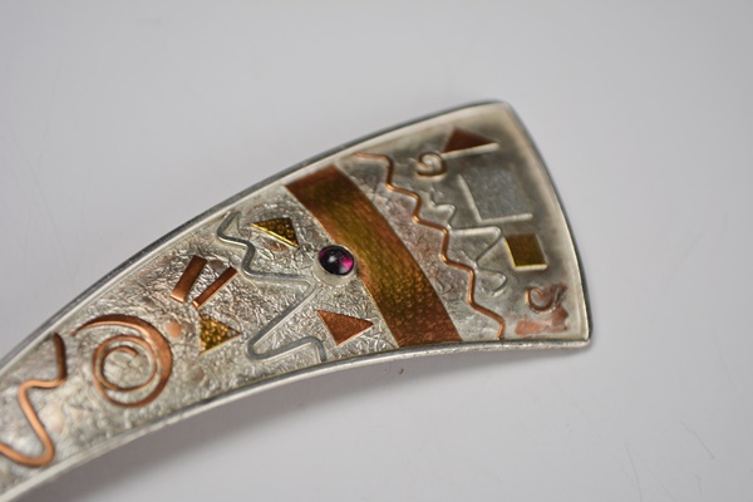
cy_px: 251
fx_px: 1725
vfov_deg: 16.6
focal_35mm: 82
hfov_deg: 24.6
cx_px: 376
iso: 200
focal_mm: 55
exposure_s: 1/160
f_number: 6.3
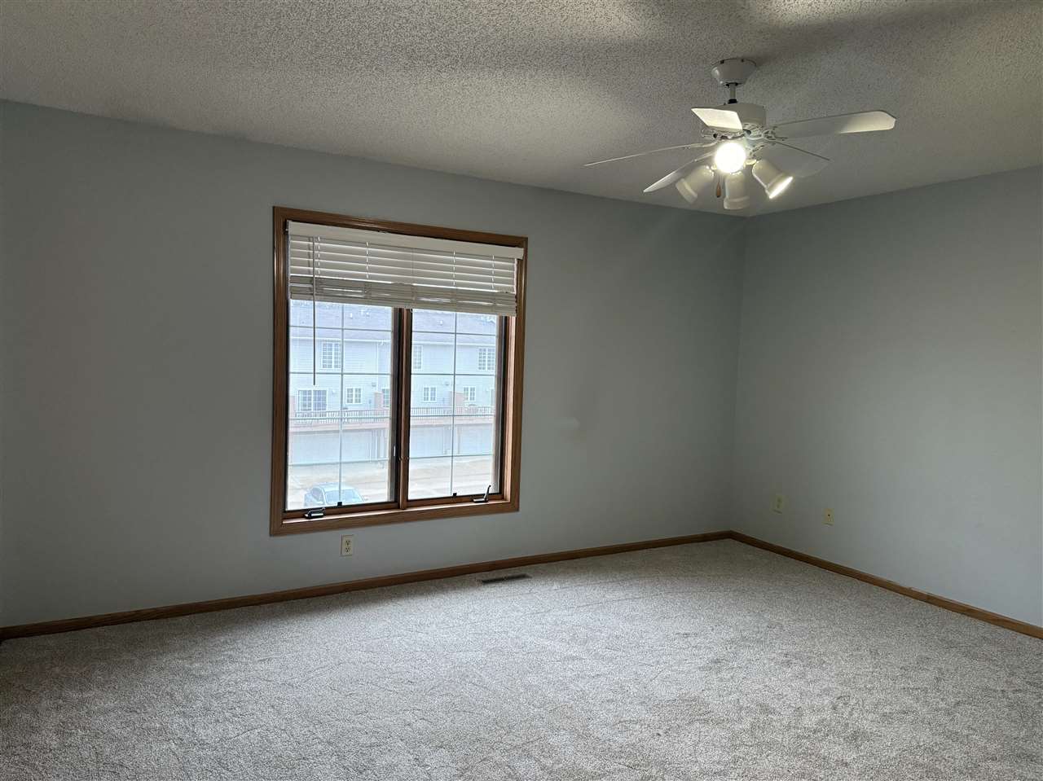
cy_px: 390
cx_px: 522
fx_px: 723
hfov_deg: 71.6
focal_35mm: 24
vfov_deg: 56.8
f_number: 1.78
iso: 400
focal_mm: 6.76
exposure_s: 1/120
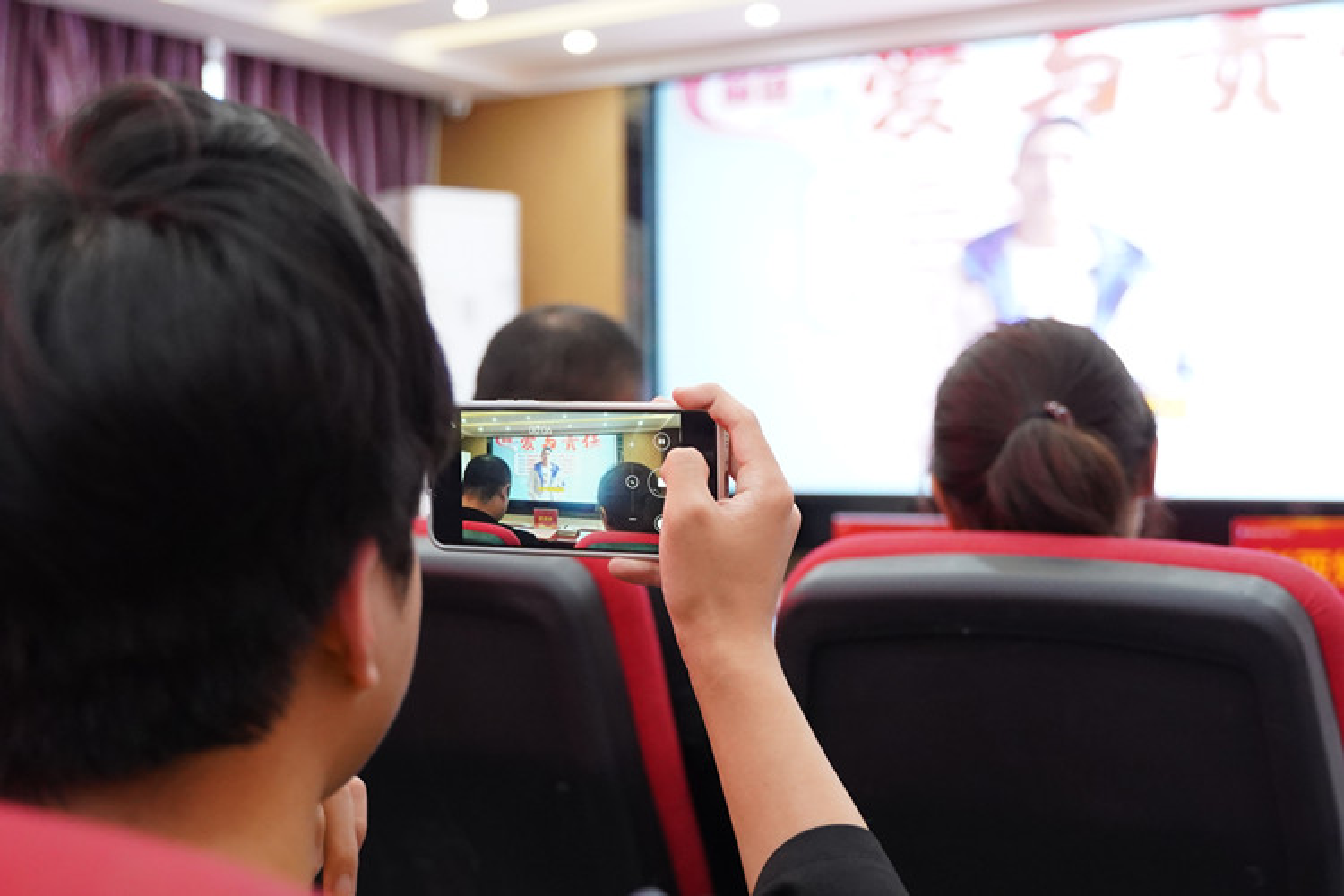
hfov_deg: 43.6
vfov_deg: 29.9
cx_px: 672
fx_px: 1680
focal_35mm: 45
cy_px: 448
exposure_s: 1/250
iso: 3200
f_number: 2.8
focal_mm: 30
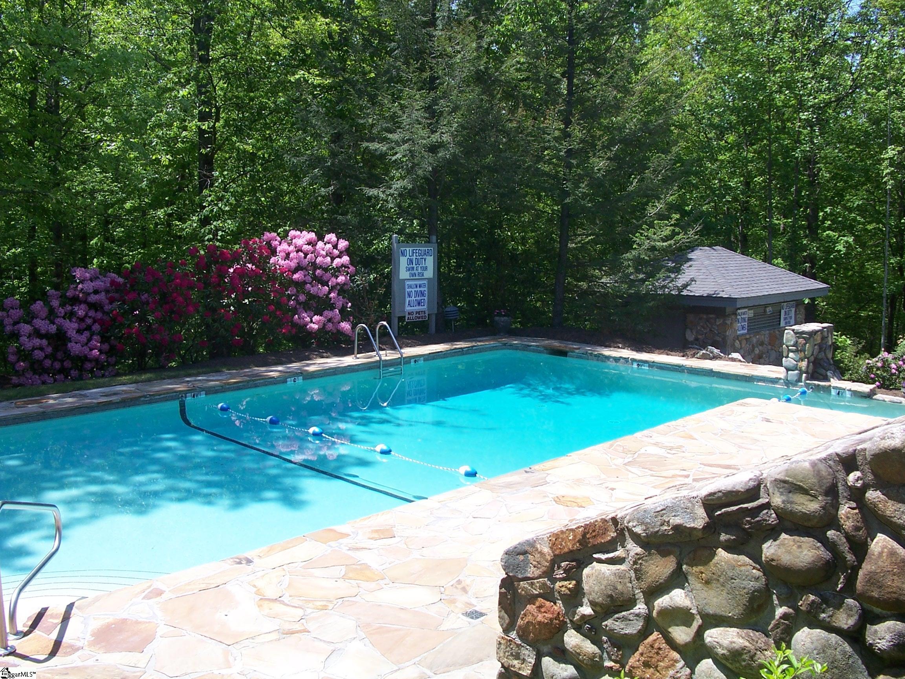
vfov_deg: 40.7
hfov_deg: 52.6
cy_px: 340
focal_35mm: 35
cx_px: 452
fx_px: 915
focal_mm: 6
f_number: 4
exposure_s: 1/350
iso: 80
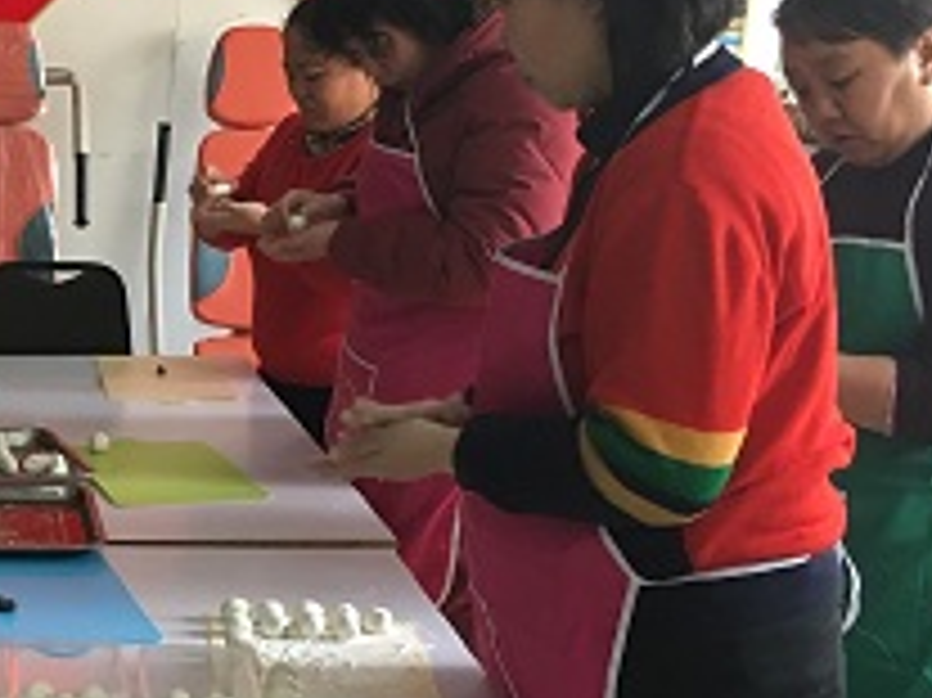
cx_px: -36
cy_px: 277
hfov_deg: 26.1
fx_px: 1884
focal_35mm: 70
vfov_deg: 21.0
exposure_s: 1/17
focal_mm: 4.15
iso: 80
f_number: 2.2
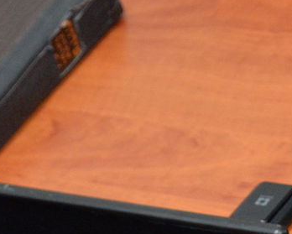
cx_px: -14
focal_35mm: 528
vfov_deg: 2.9
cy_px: 281
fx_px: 4567
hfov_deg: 3.7
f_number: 5.6
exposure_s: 1/125
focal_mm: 140
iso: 6400
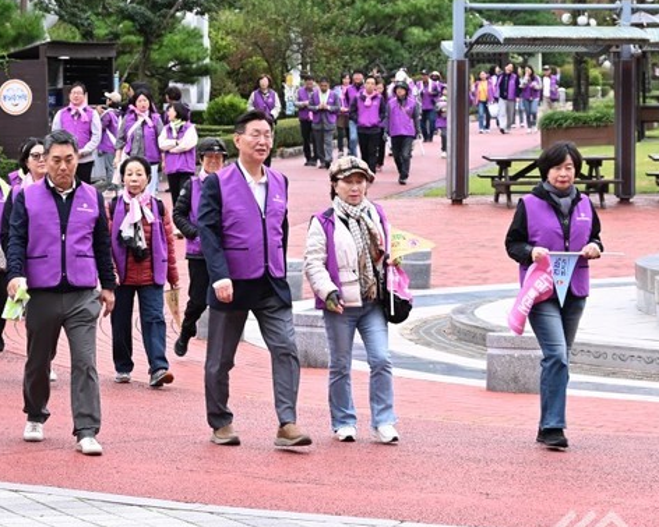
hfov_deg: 15.5
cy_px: 137
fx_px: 2419
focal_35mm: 124
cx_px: 246
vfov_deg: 12.4
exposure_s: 1/160
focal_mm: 65
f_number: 6.3
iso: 1000
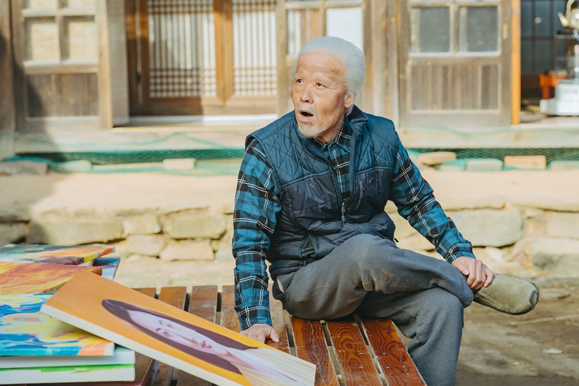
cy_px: 193
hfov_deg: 20.6
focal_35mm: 99
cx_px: 290
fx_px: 1592
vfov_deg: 13.8
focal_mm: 99
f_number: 4.5
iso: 320
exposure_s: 1/1000
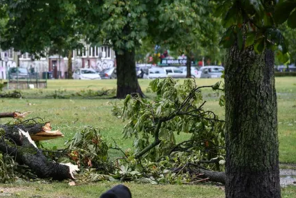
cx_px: 56
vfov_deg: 6.4
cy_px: 170
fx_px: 1752
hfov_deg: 9.6
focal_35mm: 213
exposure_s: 1/640
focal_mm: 120
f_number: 5
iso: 640
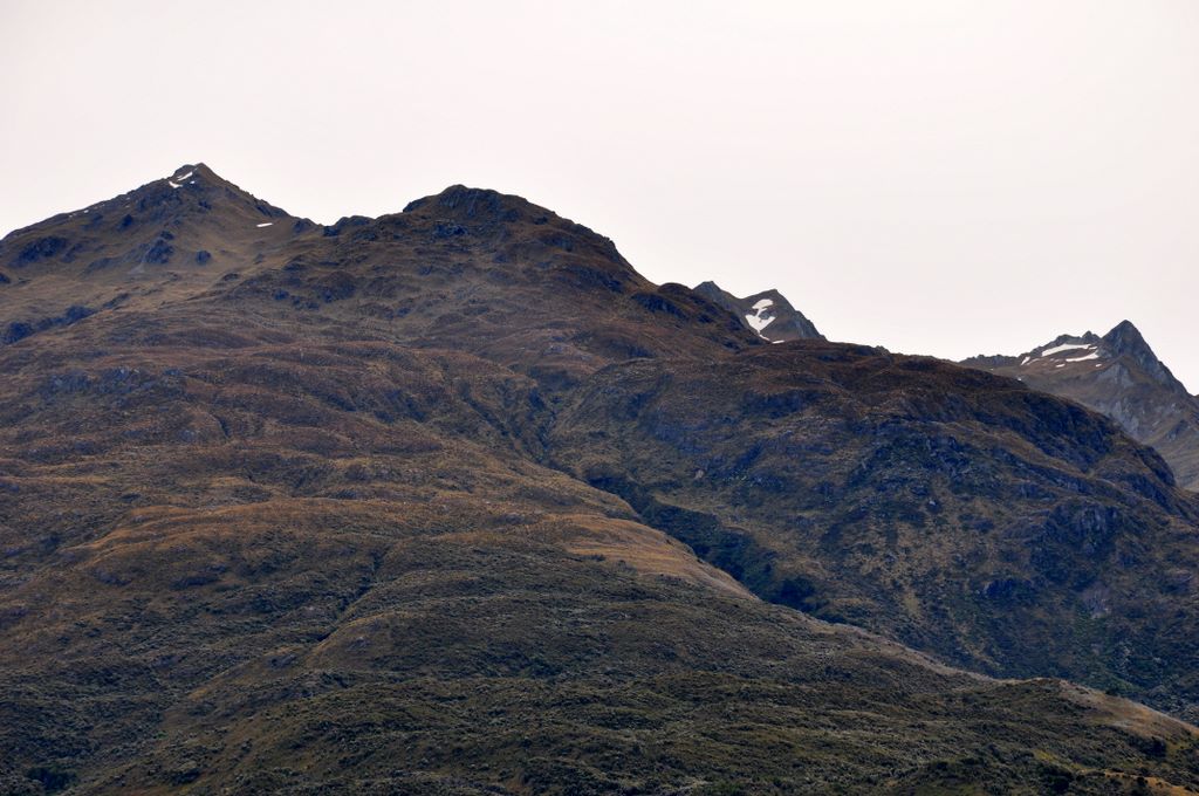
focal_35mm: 158
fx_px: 5239
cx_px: 600
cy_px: 398
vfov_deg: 8.7
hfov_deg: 13.1
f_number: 10
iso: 200
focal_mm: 105
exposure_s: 1/250
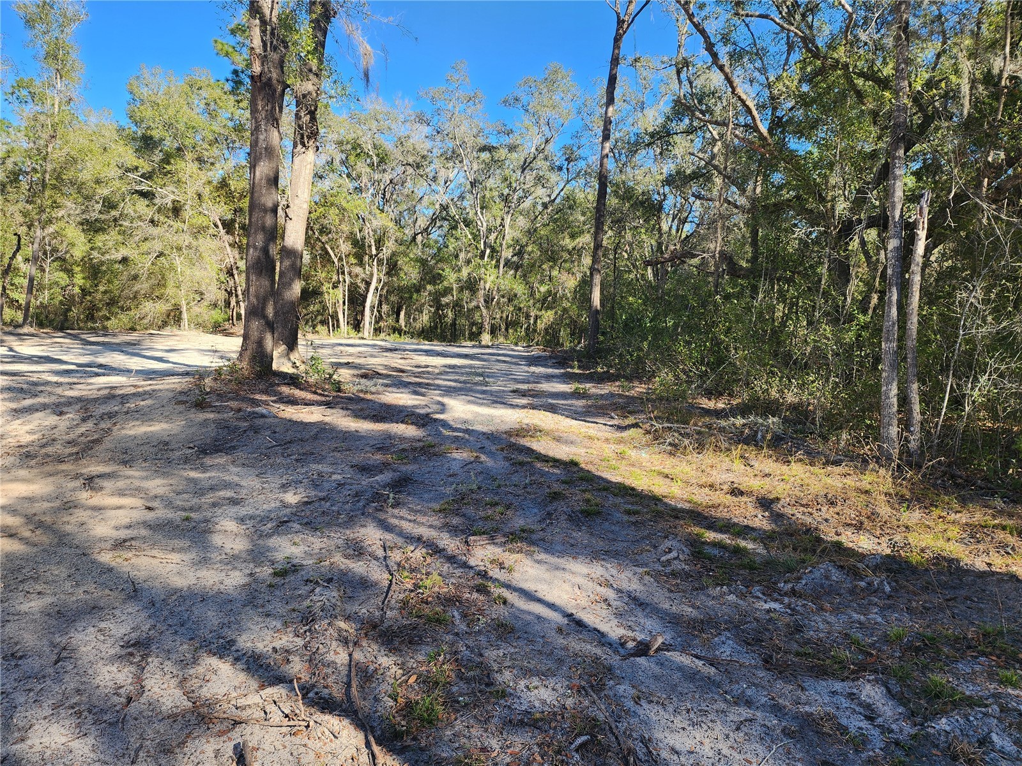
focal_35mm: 23
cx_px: 511
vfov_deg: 58.9
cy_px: 383
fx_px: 679
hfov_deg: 73.9
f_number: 1.8
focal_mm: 6.4
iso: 12
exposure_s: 1/253
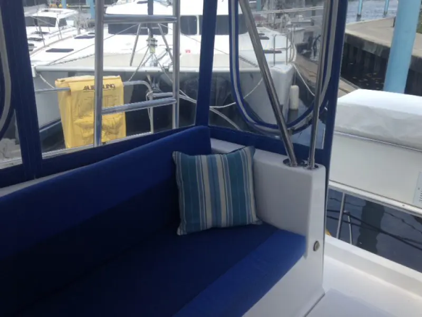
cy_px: 158
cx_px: 211
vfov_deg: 42.9
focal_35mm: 33
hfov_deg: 55.4
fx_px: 402
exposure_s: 1/559
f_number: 2.4
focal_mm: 4.12
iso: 50
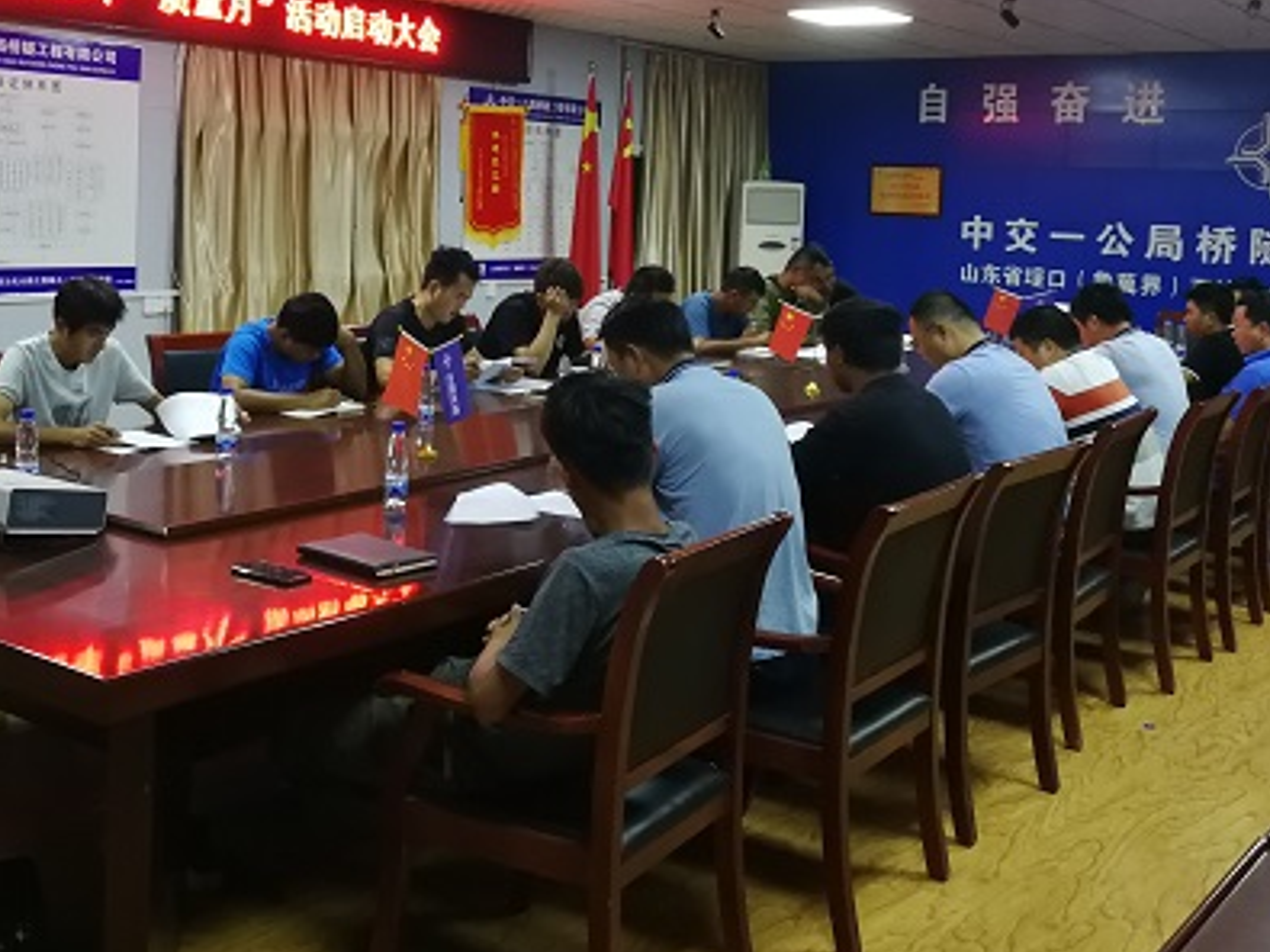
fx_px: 1504
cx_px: 492
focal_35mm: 41
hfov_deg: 45.5
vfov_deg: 34.5
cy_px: 251
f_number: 2.2
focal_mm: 3.95
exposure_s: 1/33.3
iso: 400
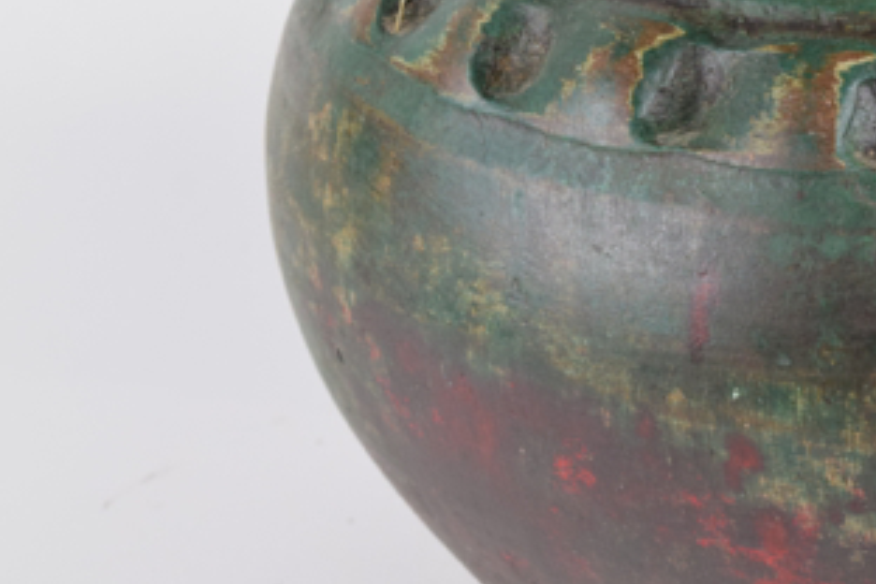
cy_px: 448
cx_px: 862
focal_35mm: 169
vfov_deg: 8.1
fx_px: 4113
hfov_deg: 12.0
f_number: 9
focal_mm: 55
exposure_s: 1/125
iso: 800
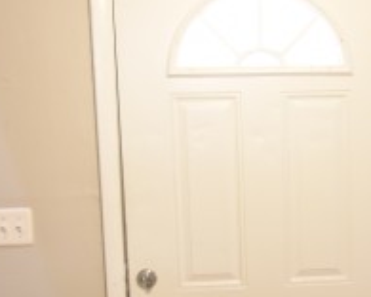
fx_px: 571
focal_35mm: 52
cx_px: 295
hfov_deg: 34.9
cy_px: 181
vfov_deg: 29.1
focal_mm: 10
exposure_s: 1/20
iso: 800
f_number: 3.5
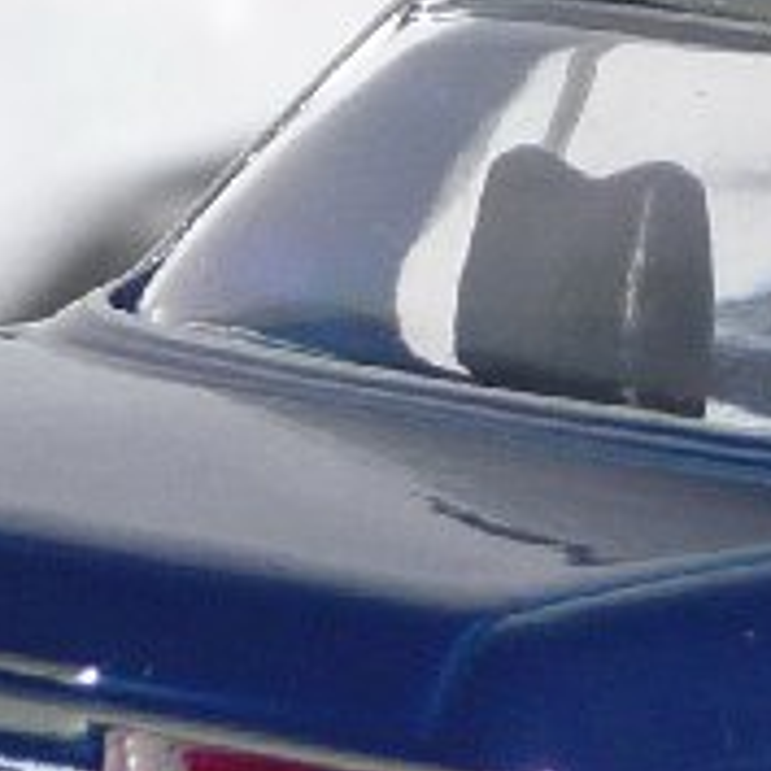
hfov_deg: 3.7
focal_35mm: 465
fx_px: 11718
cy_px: 501
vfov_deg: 3.8
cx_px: 1311
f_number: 4.5
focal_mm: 11.3
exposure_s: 1/30
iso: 100
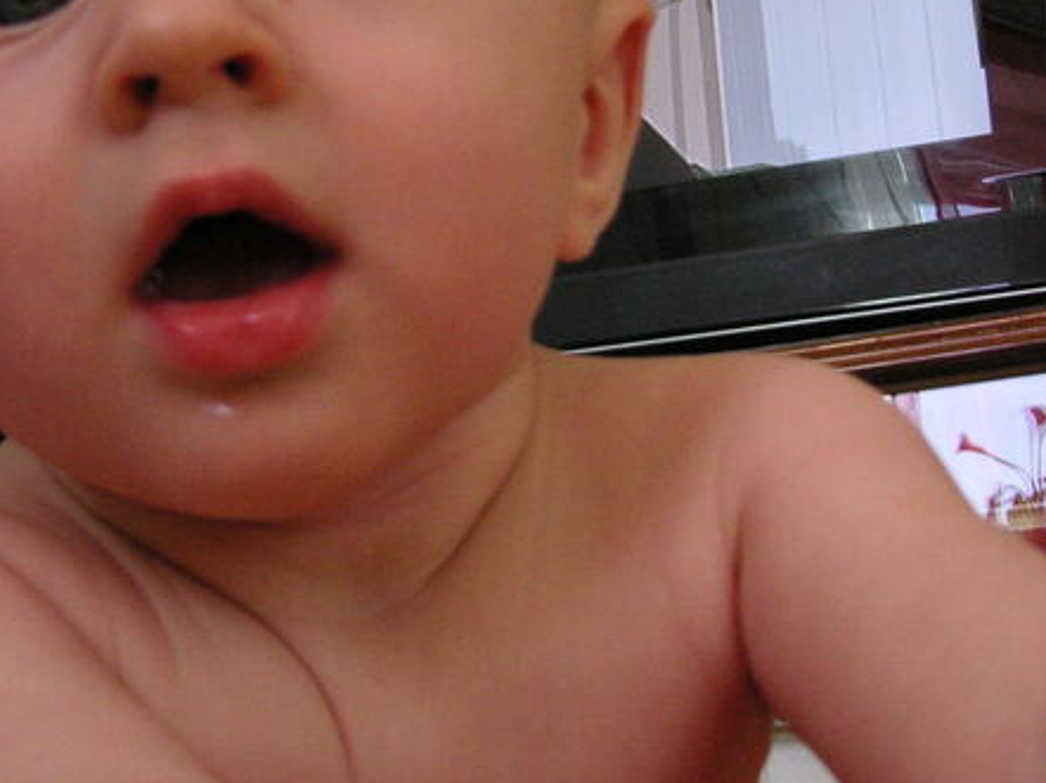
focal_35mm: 67
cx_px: 319
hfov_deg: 28.7
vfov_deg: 21.7
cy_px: 211
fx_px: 2023
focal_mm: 6.1
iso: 125
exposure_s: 1/45
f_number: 2.8
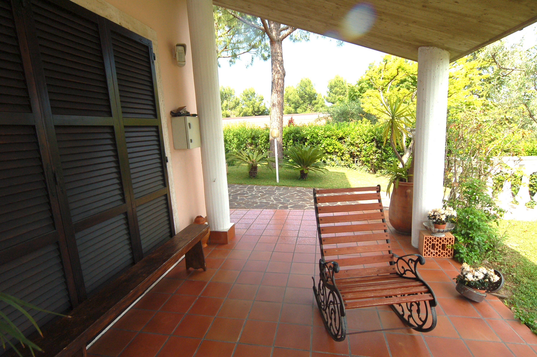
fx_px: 268
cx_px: 268
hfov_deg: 90.1
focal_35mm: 18
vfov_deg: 67.3
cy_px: 178
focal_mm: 12
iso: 280
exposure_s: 1/250
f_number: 8
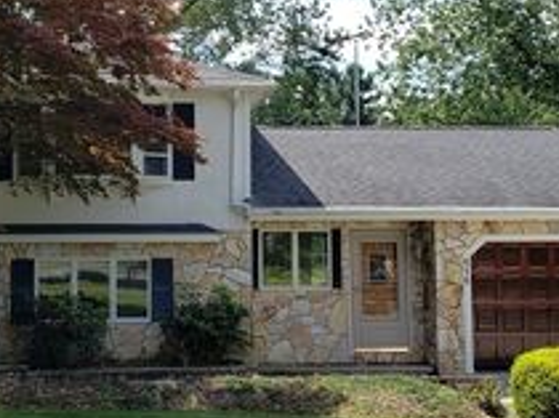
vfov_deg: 23.6
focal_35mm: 62
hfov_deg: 31.1
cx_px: 210
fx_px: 1000
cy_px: 185
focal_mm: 4.3
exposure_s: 1/746
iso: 50
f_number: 2.4
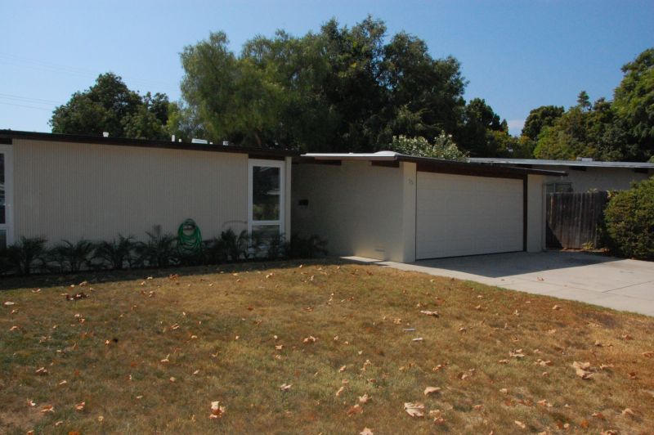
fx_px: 490
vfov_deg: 47.9
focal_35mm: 27
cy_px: 218
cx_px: 327
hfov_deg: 67.4
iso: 1600
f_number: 20
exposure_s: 1/500
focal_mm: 18
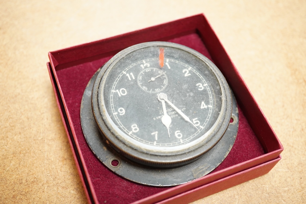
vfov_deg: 29.9
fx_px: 382
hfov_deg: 43.6
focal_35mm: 45
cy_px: 102
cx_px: 153
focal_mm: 30
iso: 2500
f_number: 6.3
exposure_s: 1/100
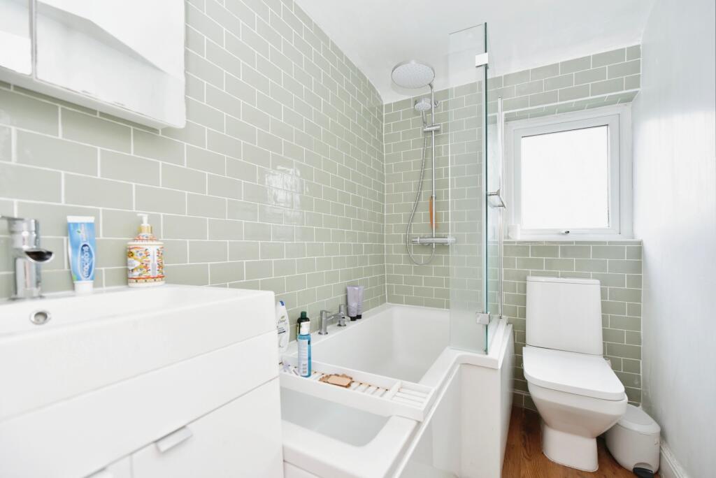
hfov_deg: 104.2
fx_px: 279
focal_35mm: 14
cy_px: 239
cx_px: 358
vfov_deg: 81.3
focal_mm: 14
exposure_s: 1/60
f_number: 3.3
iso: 800
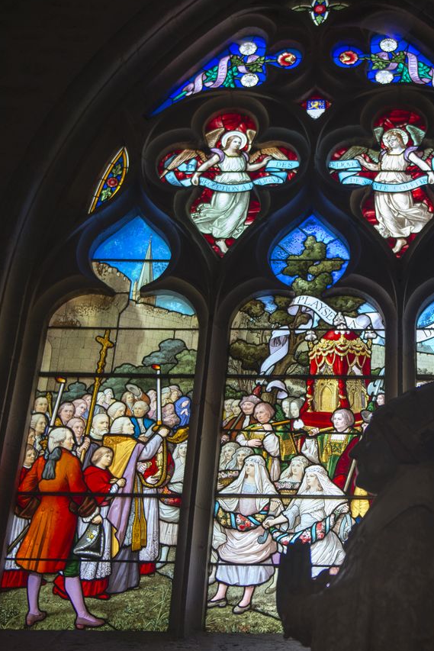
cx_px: 307
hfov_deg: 23.6
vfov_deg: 35.0
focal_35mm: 57
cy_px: 368
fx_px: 1030
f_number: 2.8
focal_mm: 38
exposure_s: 1/60
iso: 200
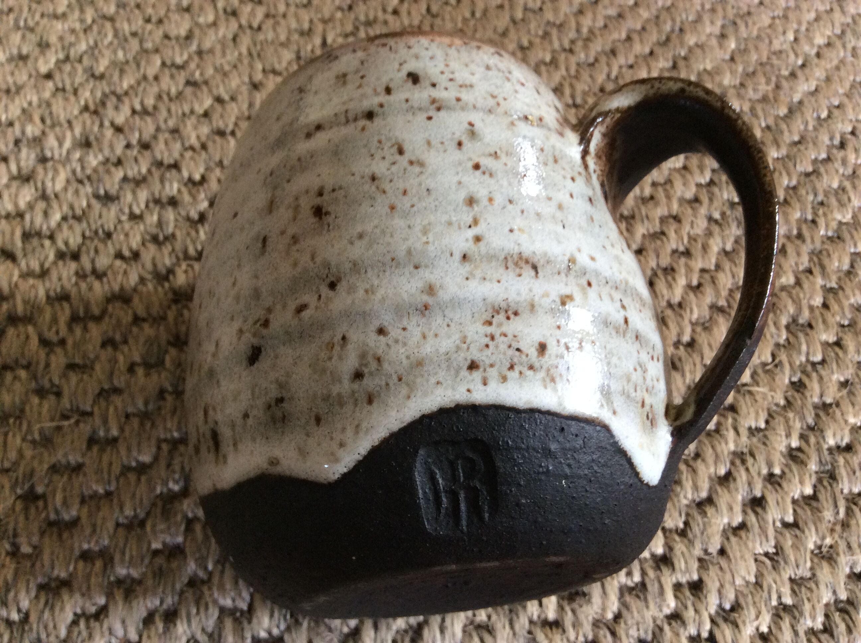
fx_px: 795
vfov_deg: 44.1
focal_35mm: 32
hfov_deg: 56.9
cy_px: 322
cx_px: 430
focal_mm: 3.3
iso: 100
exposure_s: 1/25
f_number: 2.4
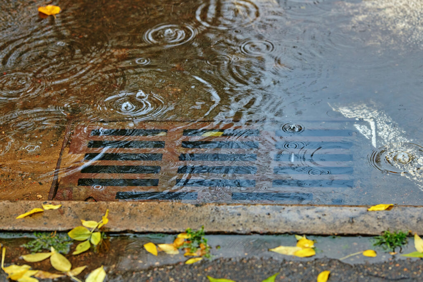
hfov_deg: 19.5
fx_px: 1234
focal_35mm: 105
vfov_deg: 13.0
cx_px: 212
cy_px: 141
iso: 450
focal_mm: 105
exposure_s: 1/320
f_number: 3.2
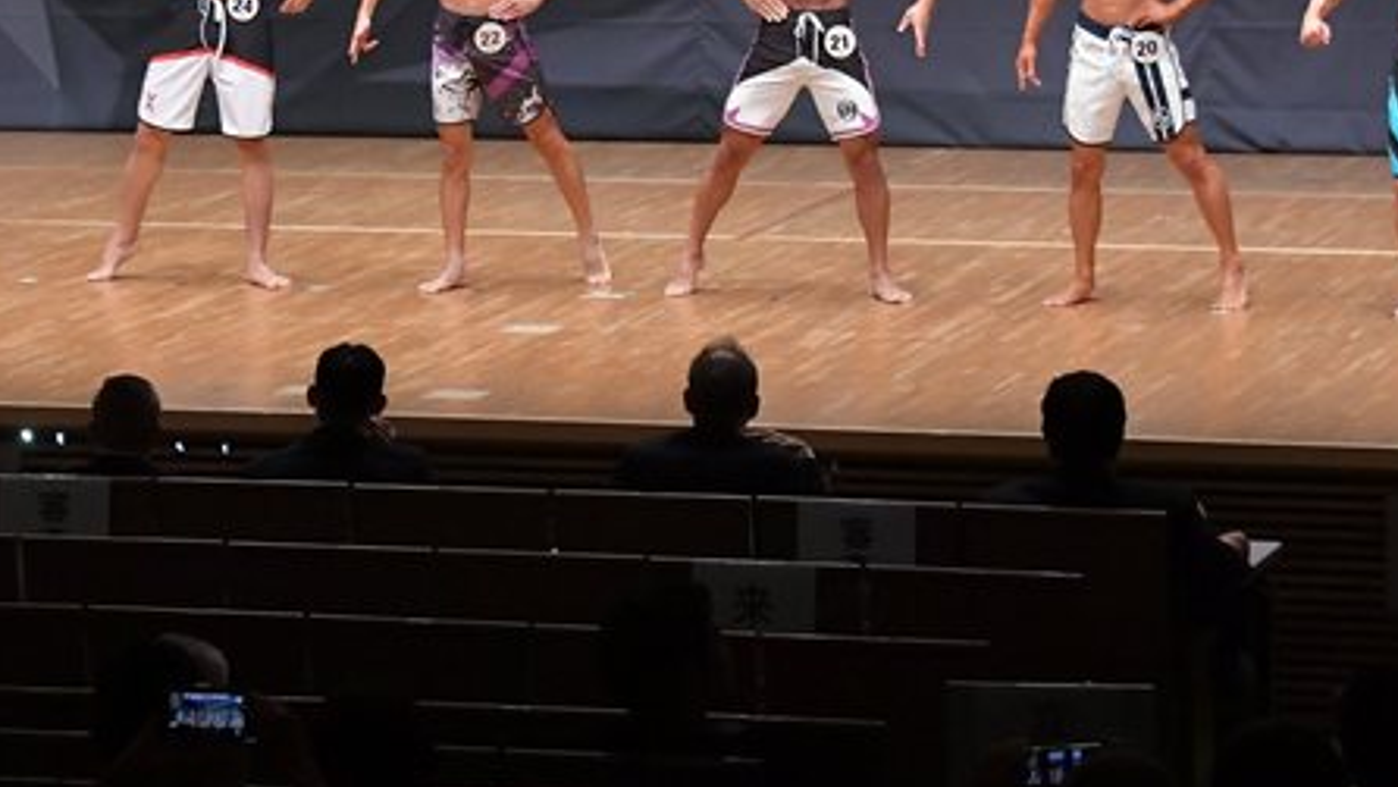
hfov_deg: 11.3
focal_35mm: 191
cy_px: 75
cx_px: 600
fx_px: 7081
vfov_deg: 6.3
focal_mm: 70
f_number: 5.6
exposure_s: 1/400
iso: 6400
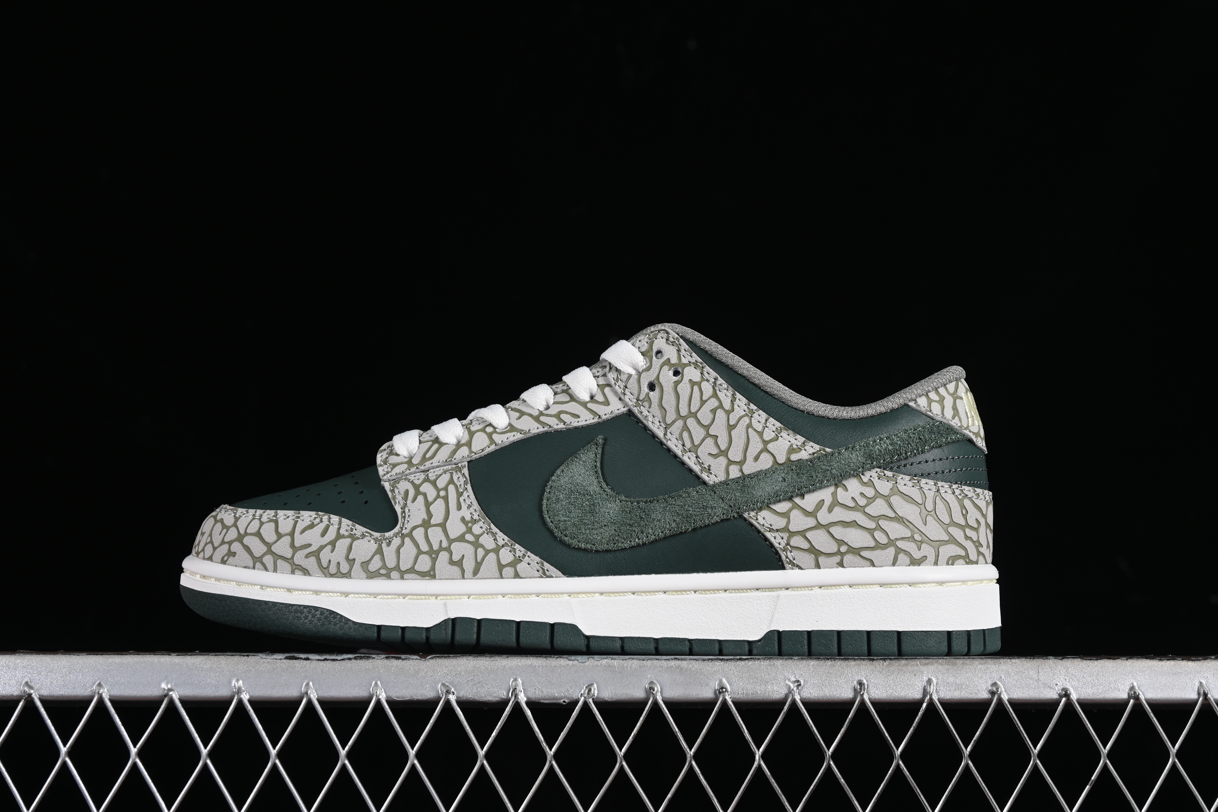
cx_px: 609
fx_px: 2537
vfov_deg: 18.2
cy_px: 406
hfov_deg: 27.0
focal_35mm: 75
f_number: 7.1
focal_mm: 50
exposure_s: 1/80
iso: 160
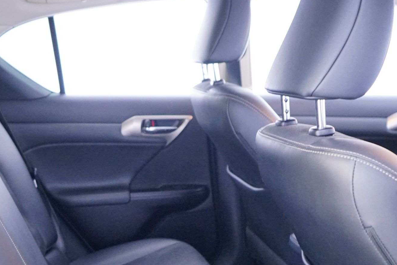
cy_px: 218
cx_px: 128
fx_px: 584
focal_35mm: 53
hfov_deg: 37.1
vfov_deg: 25.0
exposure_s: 1/10
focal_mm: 28
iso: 3200
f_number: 3.5
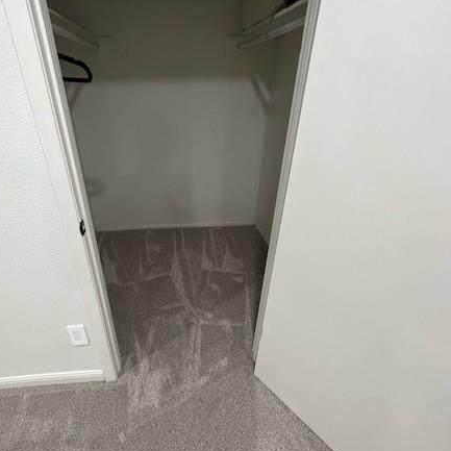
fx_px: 251
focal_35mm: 17
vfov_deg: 84.0
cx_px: 184
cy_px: 224
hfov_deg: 83.1
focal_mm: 1.57
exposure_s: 1/60
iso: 250
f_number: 1.8
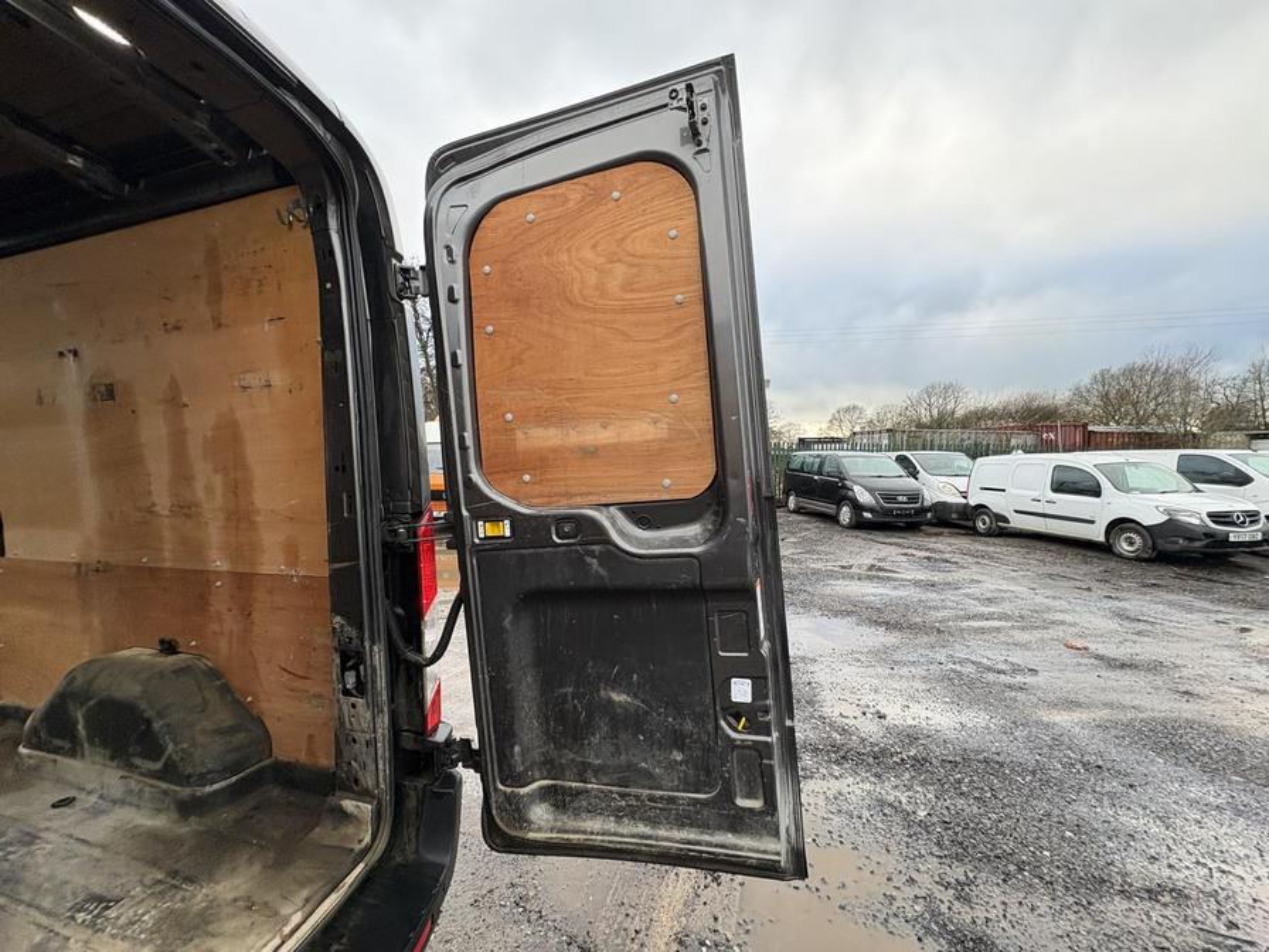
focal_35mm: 14
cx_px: 634
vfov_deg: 85.7
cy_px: 476
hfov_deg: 102.1
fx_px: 513
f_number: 2.2
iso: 100
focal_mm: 2.22
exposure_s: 1/99
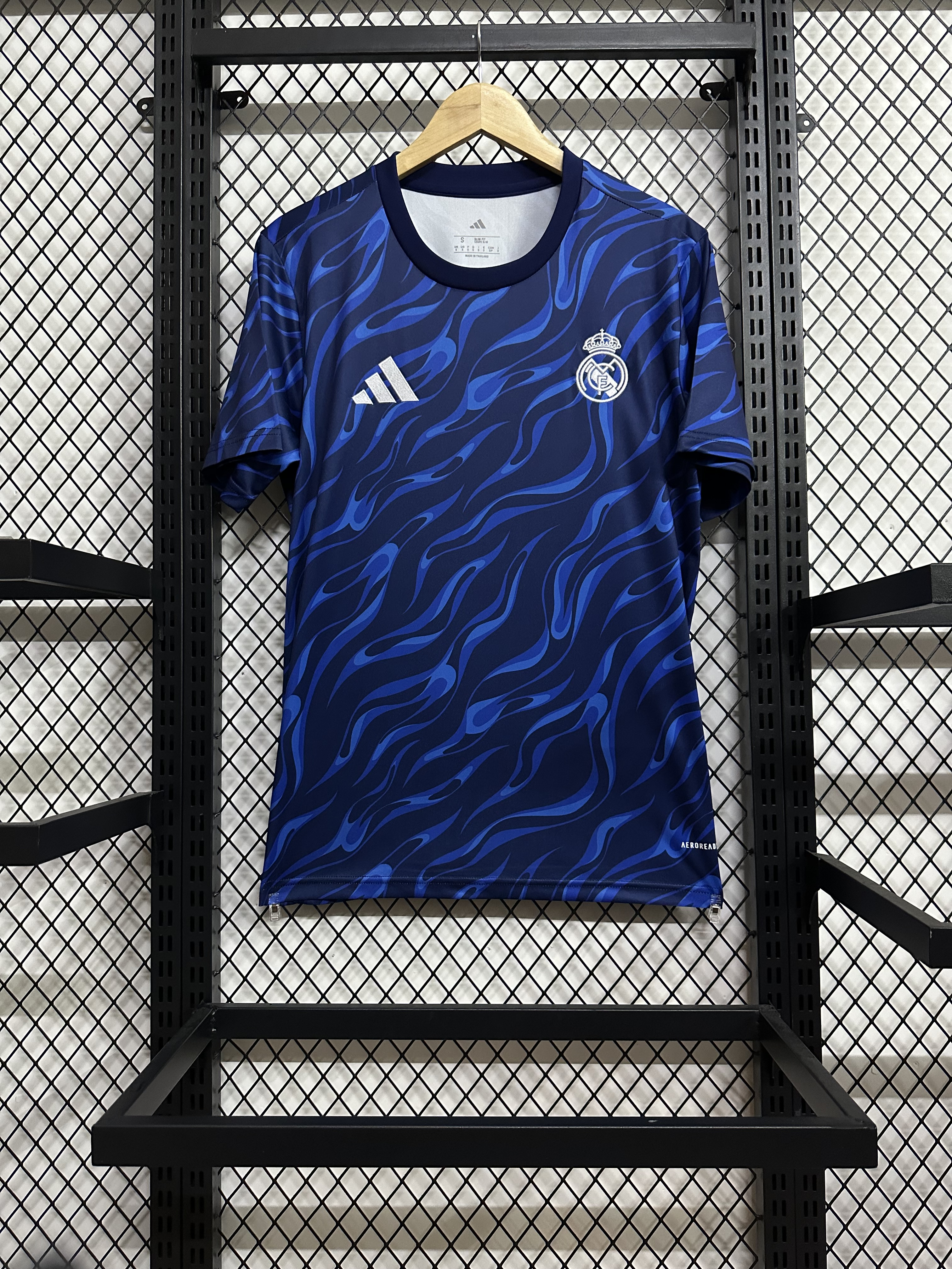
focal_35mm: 24
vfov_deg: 71.6
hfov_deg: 56.8
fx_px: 880
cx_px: 476
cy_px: 634
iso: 500
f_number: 1.78
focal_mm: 6.86
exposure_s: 1/50
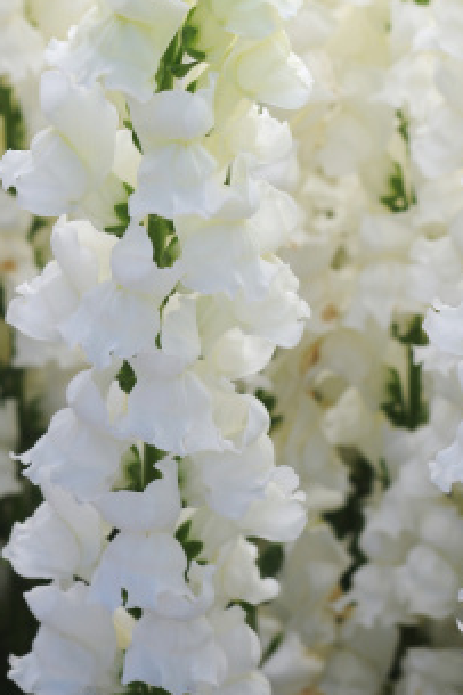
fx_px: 3322
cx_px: 164
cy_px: 196
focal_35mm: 172
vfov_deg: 11.9
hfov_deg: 8.0
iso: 200
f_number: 8
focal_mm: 70
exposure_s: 1/200
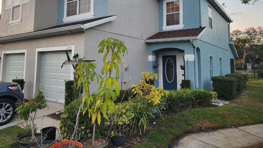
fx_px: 188
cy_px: 42
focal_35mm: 27
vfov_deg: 42.0
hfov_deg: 69.8
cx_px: 131
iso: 64
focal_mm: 6.4
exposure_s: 1/180
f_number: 1.8
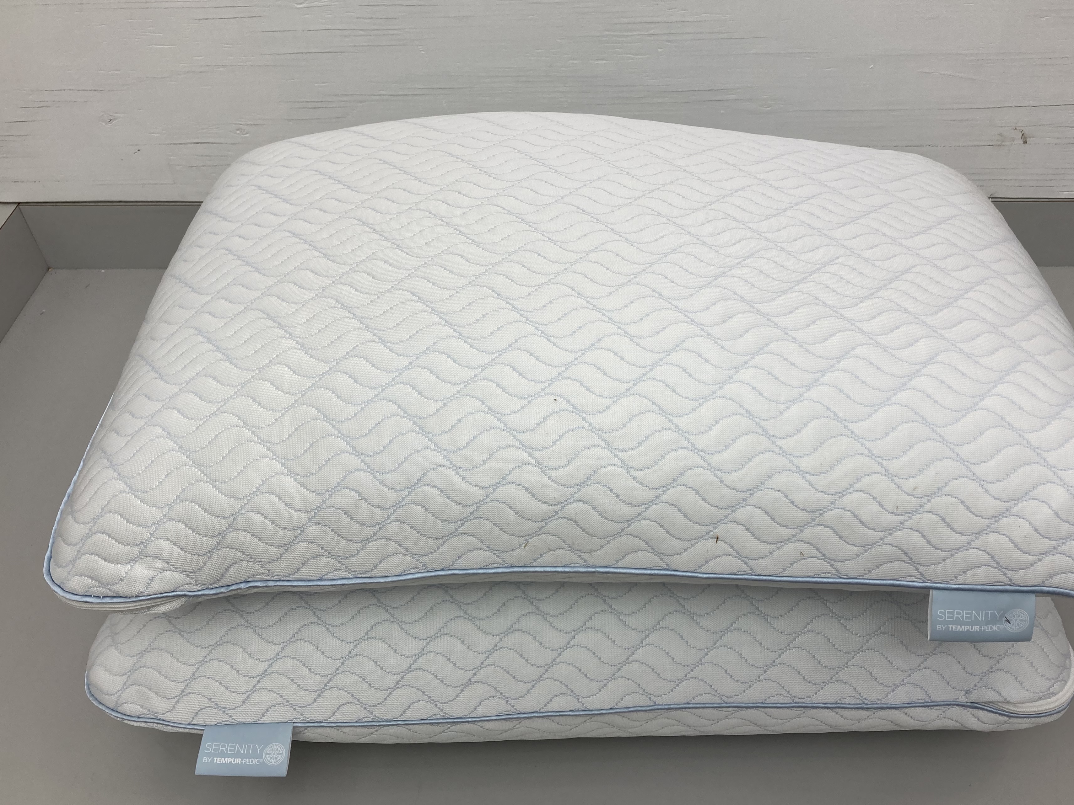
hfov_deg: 55.2
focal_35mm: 33
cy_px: 388
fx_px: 1024
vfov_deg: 42.9
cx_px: 592
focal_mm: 3.99
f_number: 1.8
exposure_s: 1/292
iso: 20
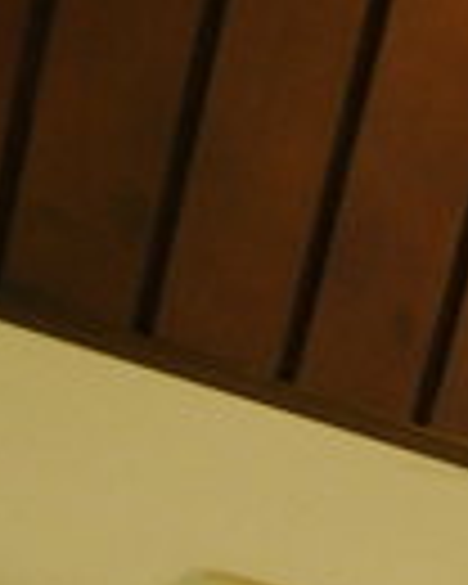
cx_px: 2862
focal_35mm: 164
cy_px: 2007
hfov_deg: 5.1
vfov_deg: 8.7
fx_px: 2839
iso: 800
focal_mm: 15
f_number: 8
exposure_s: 1/1.6
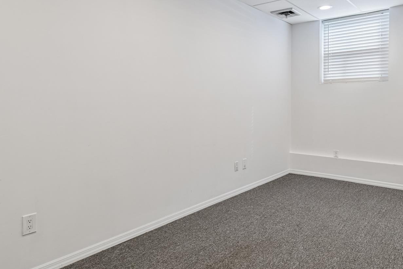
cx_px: 231
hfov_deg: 71.1
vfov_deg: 51.0
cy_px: 108
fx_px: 280
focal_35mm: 25
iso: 640
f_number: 14
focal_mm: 15
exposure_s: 1/25
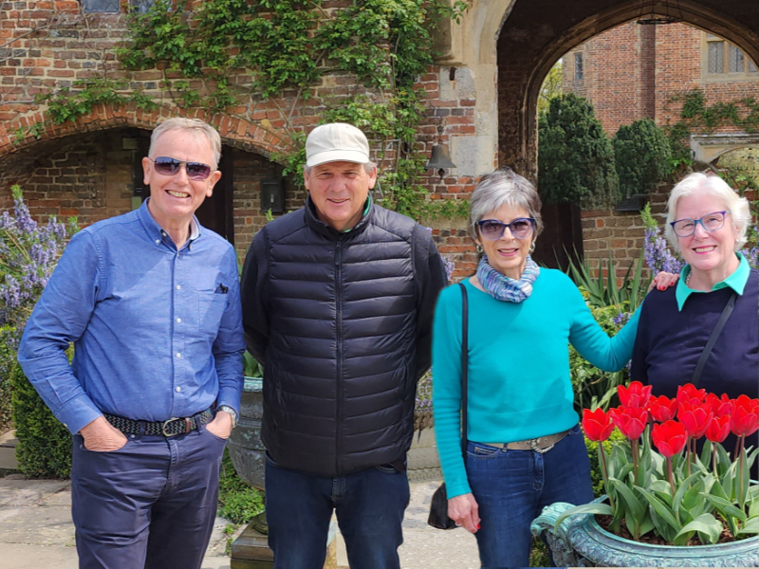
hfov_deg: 73.9
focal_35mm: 23
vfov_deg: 58.9
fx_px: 504
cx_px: 380
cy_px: 284
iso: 12
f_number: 1.8
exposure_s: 1/686
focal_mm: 6.4
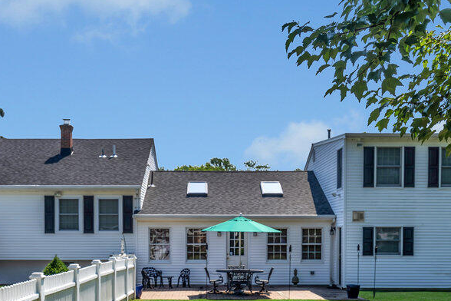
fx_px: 639
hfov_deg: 38.9
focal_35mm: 51
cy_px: 253
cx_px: 207
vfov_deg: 25.9
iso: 100
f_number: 8
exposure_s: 1/100
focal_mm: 30
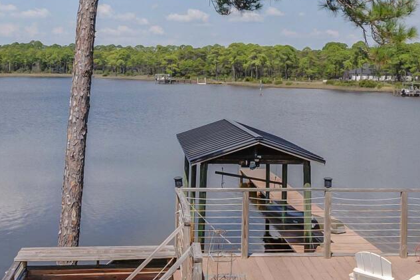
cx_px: 208
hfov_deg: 35.1
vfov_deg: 23.3
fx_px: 665
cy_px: 38
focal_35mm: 57
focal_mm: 12
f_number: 5.6
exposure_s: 1/1000
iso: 100
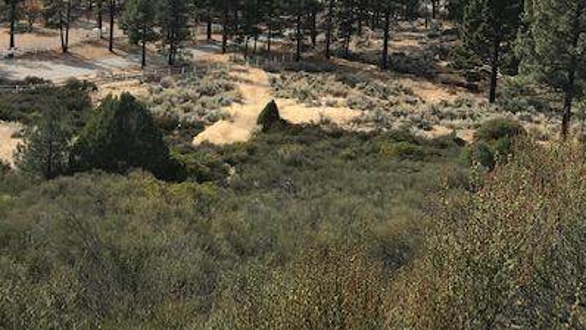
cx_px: 375
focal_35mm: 49
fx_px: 761
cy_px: -1
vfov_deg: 23.4
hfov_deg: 41.7
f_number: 1.8
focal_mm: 3.99
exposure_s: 1/2907
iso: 20
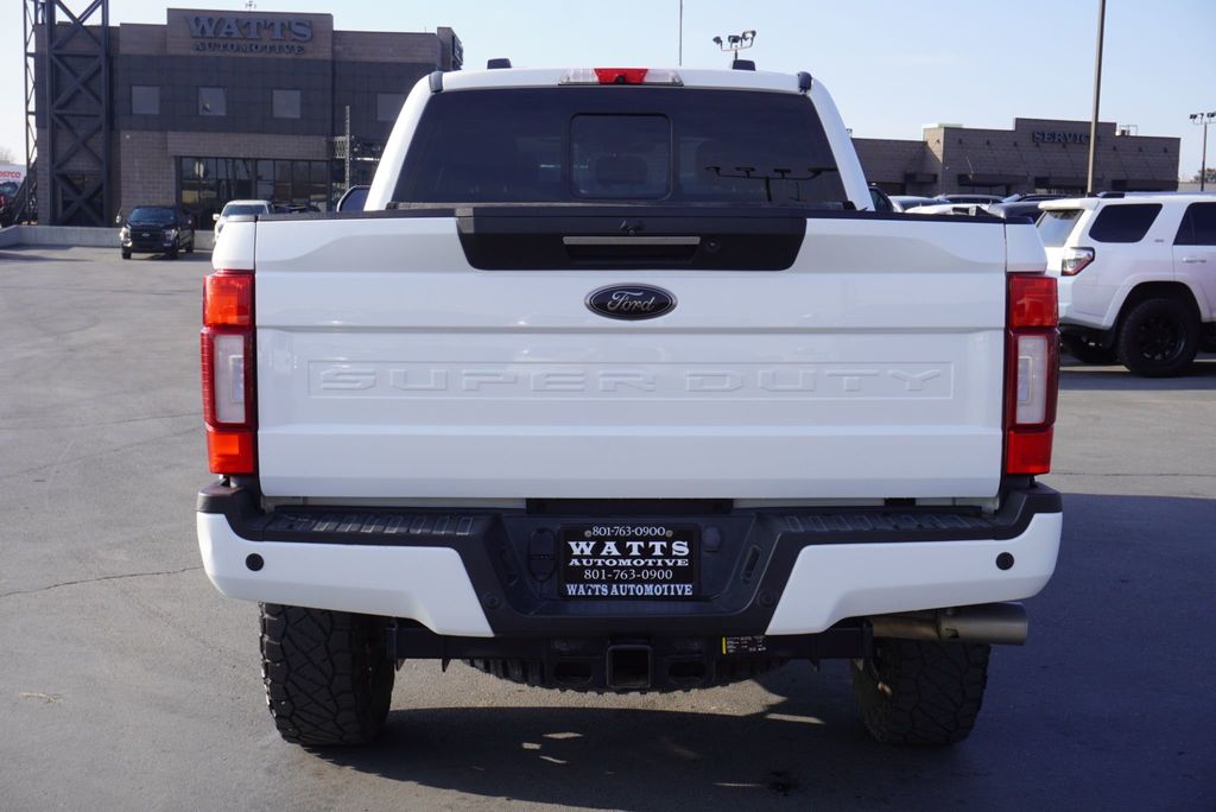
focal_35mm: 46
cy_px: 406
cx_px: 608
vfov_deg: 29.0
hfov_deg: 42.3
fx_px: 1571
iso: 100
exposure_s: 1/100
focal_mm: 31
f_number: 9
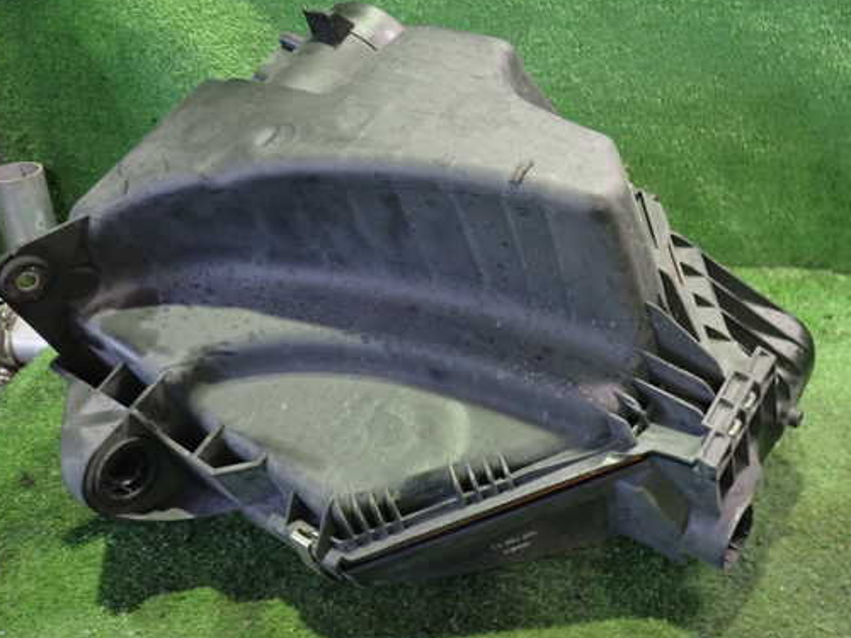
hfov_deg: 51.3
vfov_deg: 39.6
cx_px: 408
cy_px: 305
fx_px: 885
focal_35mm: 36
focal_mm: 5.4
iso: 800
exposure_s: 1/20
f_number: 2.3
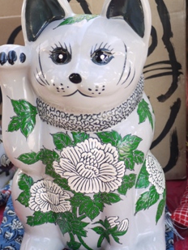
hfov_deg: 28.0
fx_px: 376
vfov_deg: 36.8
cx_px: 75
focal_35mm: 52
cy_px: 129
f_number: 3.9
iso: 100
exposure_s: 1/50
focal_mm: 18
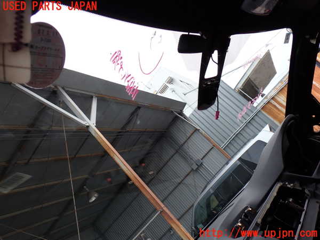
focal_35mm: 30
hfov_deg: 60.0
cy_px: 120
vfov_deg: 46.8
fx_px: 277
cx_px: 160
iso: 100
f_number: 3.2
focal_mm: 5.4
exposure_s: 1/320
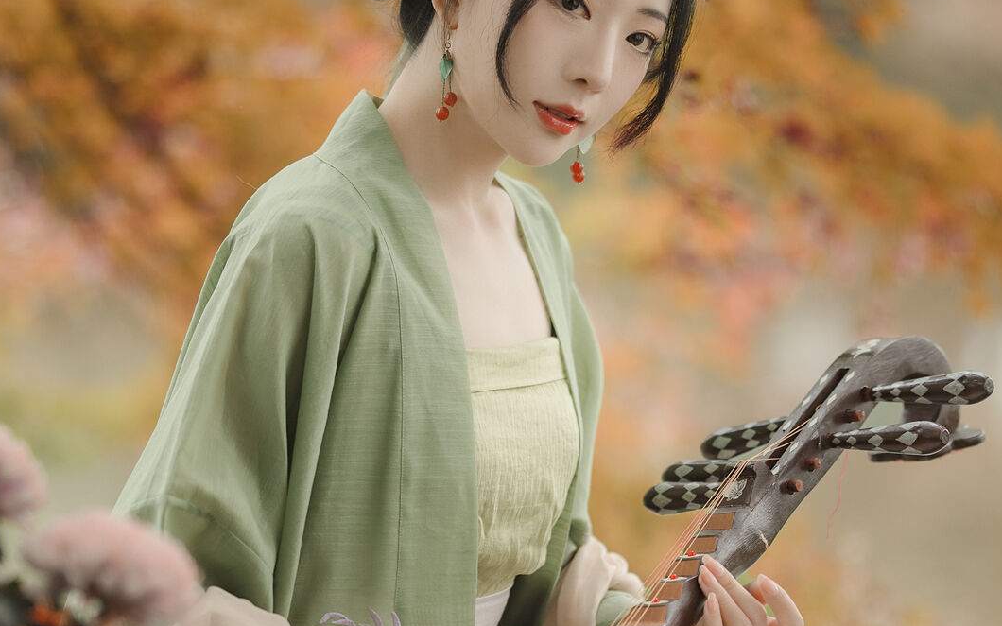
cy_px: 473
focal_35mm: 232
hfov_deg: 9.0
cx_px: 516
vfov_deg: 5.7
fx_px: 6334
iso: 100
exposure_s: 1/250
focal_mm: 135
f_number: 1.8
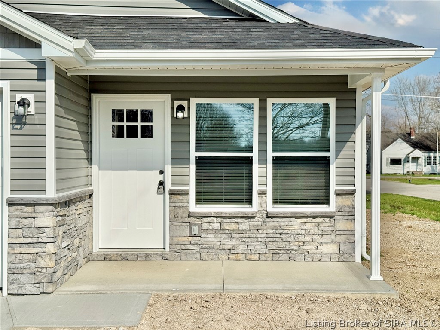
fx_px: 610
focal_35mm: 48
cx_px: 220
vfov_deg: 30.3
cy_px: 165
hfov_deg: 39.7
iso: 64
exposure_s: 1/10526
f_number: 1.78
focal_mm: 6.76
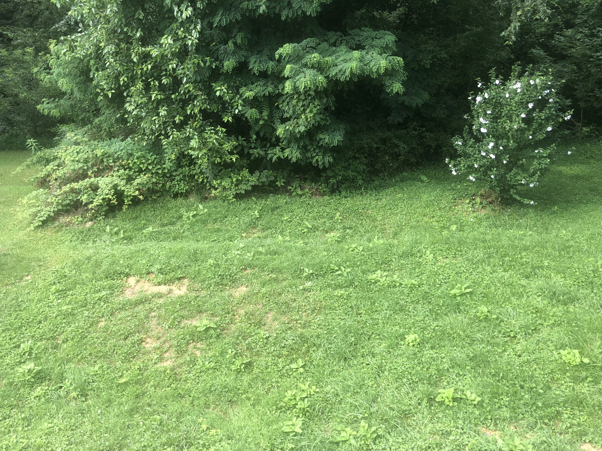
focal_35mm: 28
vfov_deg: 49.7
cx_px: 301
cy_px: 226
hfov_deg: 63.4
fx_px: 487
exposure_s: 1/120
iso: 25
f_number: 1.8
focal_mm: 3.99
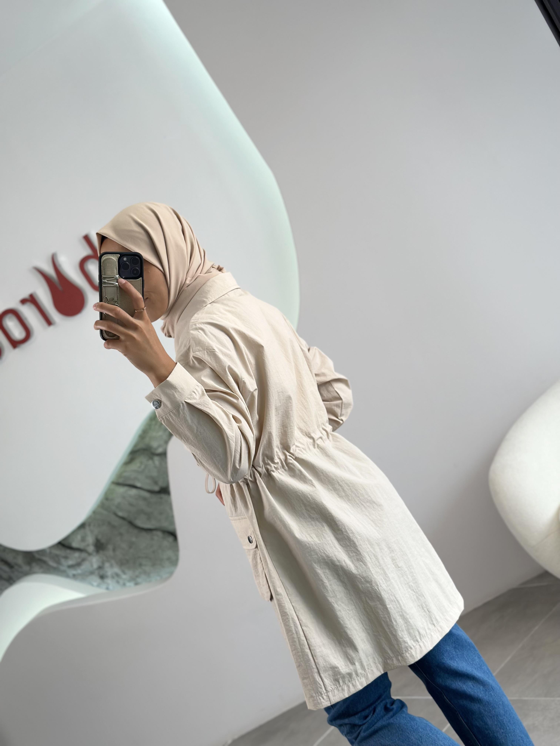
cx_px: 280
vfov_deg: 39.7
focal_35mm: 48
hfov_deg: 30.3
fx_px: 1035
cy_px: 373
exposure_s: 1/267
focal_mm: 6.86
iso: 80
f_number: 1.78
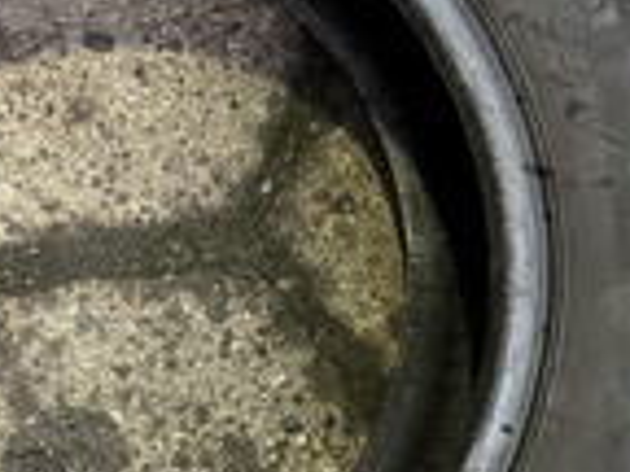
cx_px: 9
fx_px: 1365
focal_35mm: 75
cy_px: 267
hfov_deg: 24.8
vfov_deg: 19.6
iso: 1000
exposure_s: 1/33
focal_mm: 6.86
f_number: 1.78
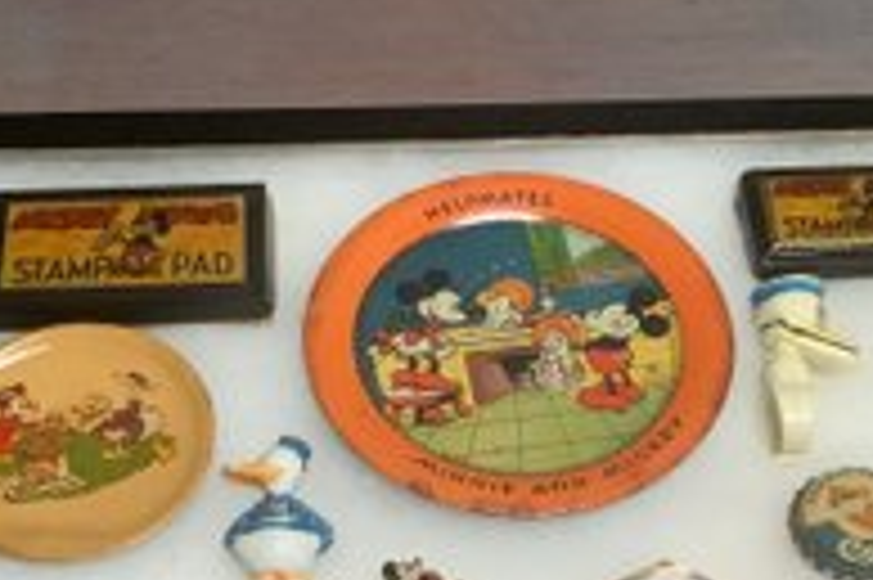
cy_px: 474
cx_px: 439
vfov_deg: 23.3
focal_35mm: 57
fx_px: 1381
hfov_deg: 35.1
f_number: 2.4
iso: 250
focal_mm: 3.3
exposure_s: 1/33
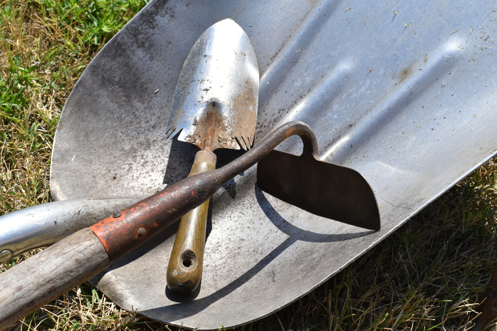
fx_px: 642
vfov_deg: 28.9
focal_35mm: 46
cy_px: 166
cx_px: 248
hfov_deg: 42.3
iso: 200
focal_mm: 31
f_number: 11
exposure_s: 1/500
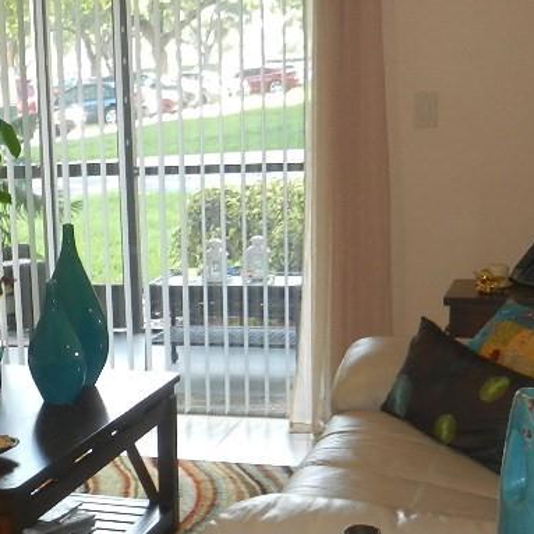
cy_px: 389
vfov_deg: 22.0
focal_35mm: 78
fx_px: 1361
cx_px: -18
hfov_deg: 21.3
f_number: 3.8
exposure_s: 1/30
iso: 200
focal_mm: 5.9
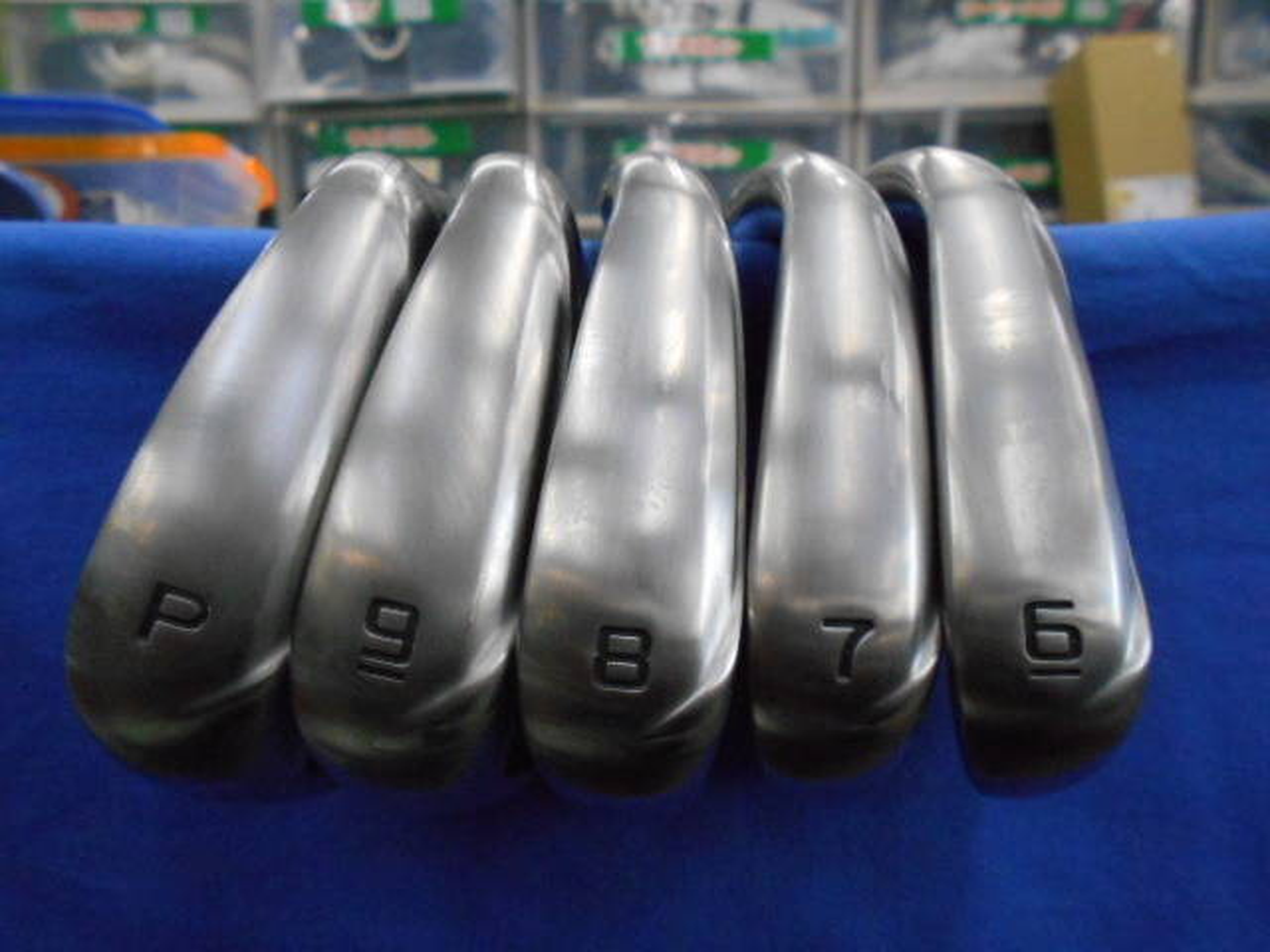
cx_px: 635
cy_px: 476
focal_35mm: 26
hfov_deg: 67.3
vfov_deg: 53.1
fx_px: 954
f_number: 3.2
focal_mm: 4.6
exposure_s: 1/250
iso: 800
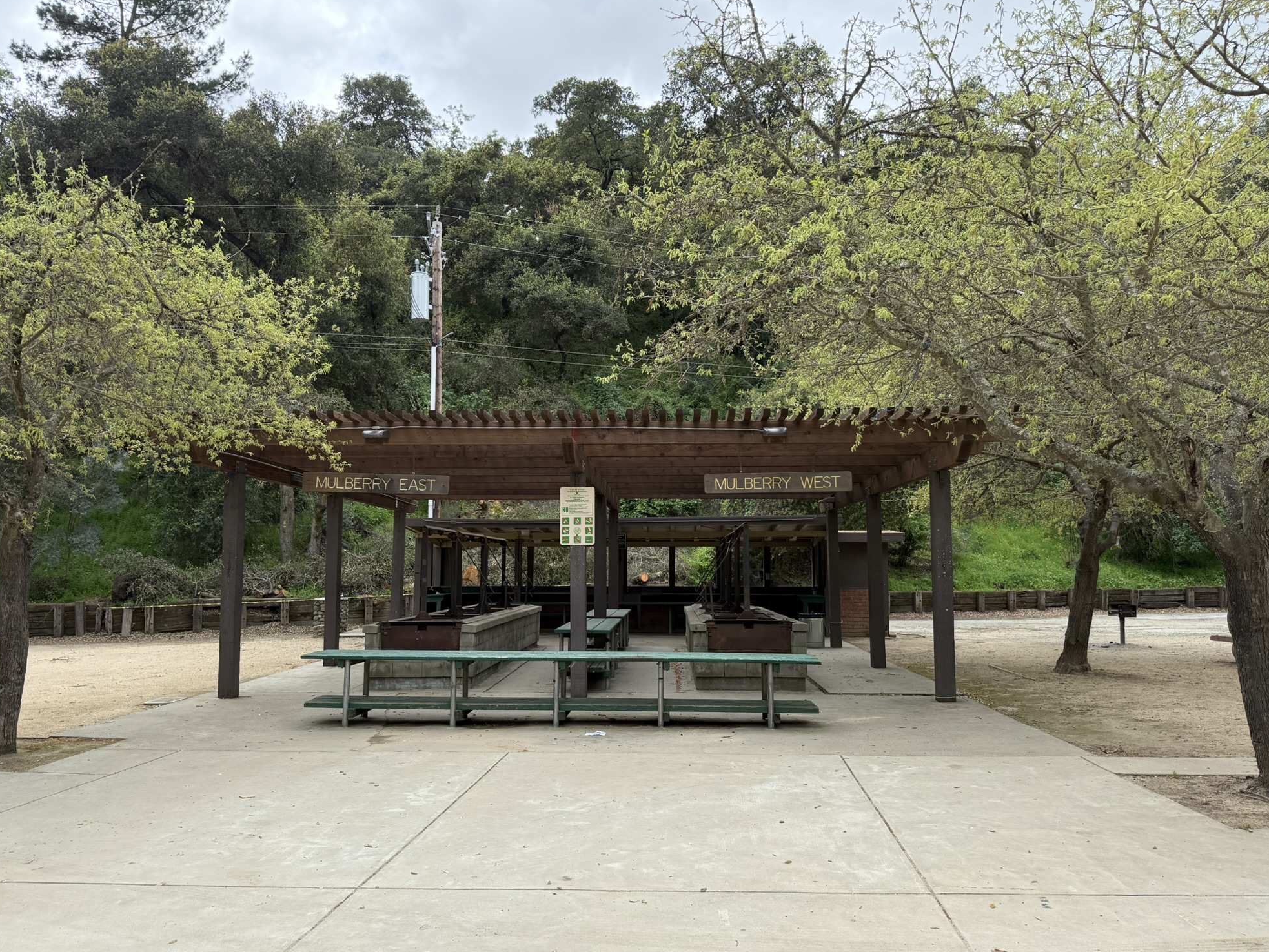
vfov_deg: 54.9
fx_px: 917
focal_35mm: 25
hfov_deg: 69.4
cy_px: 487
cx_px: 622
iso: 100
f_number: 1.78
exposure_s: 1/1410
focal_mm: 6.76
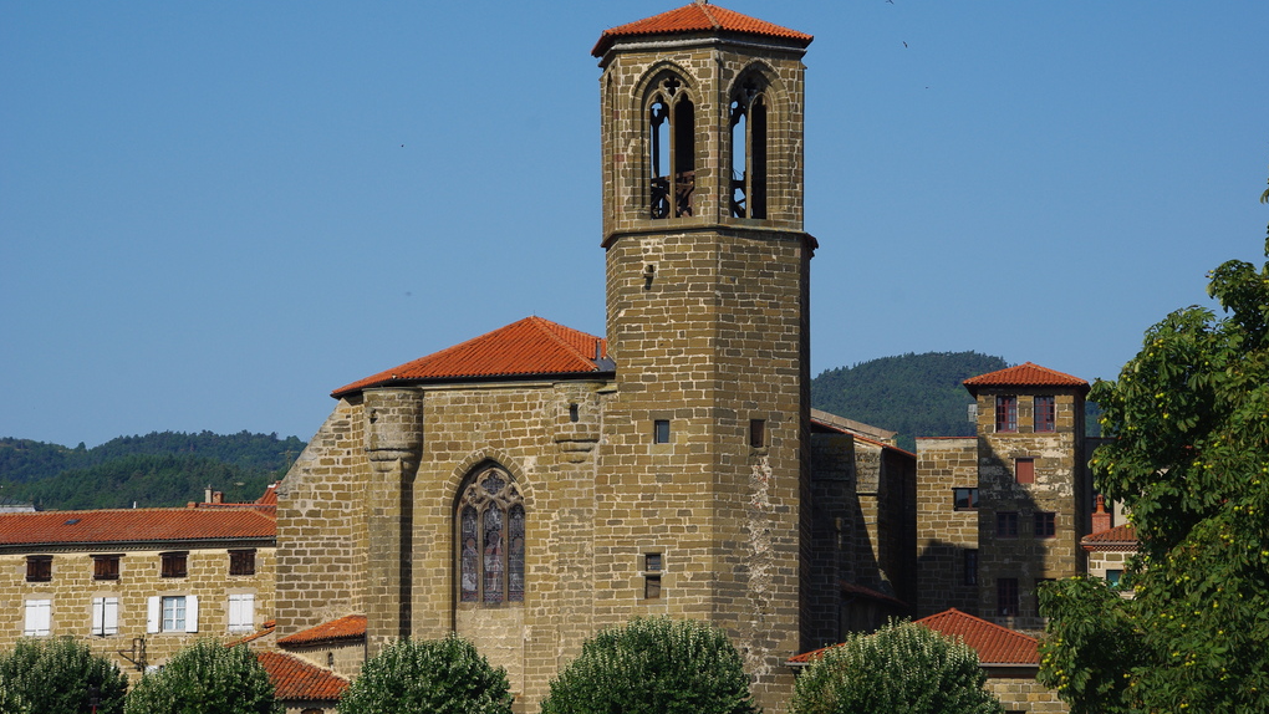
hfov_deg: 15.4
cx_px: 636
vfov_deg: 8.7
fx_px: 4678
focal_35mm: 139
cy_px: 338
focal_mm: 87.5
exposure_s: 1/350
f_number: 8
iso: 100
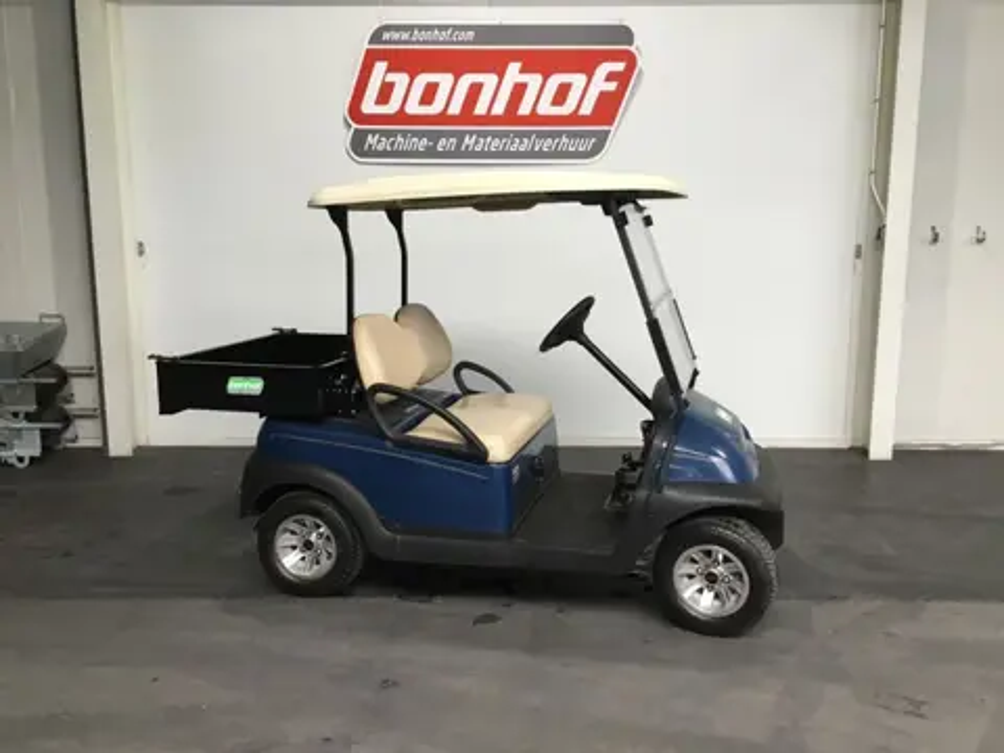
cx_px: 502
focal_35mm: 31
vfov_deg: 45.4
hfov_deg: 58.4
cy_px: 376
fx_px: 899
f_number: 2.4
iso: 80
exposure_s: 1/33
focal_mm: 3.3
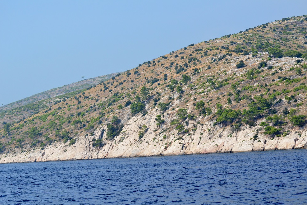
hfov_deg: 18.0
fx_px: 968
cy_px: 102
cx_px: 154
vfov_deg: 12.1
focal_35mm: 114
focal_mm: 75
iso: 400
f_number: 5.6
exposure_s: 1/2500
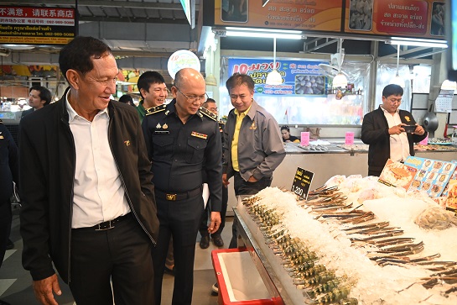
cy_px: 152
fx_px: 305
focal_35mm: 24
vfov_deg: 53.1
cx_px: 228
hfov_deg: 73.8
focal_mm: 24
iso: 5000
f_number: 4.5
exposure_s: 1/320
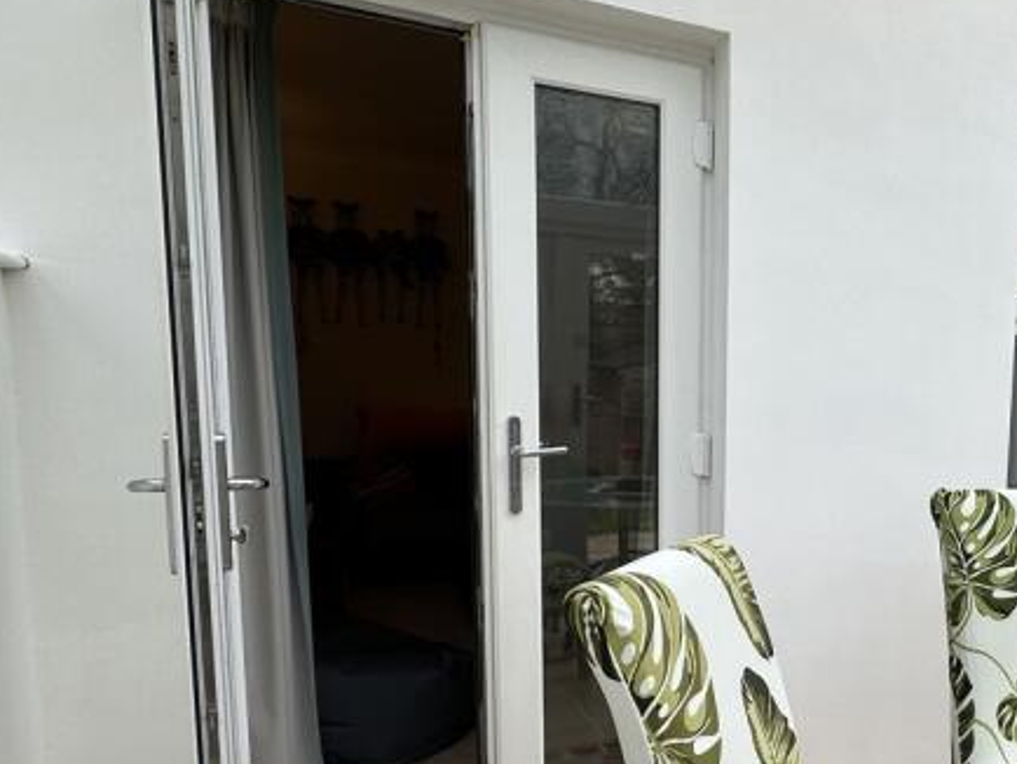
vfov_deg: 42.6
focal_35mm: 33
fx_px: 970
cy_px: 492
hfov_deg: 48.6
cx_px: 940
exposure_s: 1/280
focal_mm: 2.22
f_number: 2.2
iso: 40
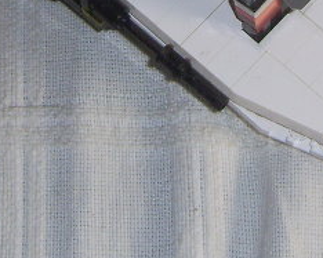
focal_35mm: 152
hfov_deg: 12.7
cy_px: -81
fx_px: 1452
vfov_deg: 9.9
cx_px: 228
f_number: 2.8
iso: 100
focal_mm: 7.8
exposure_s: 1/30
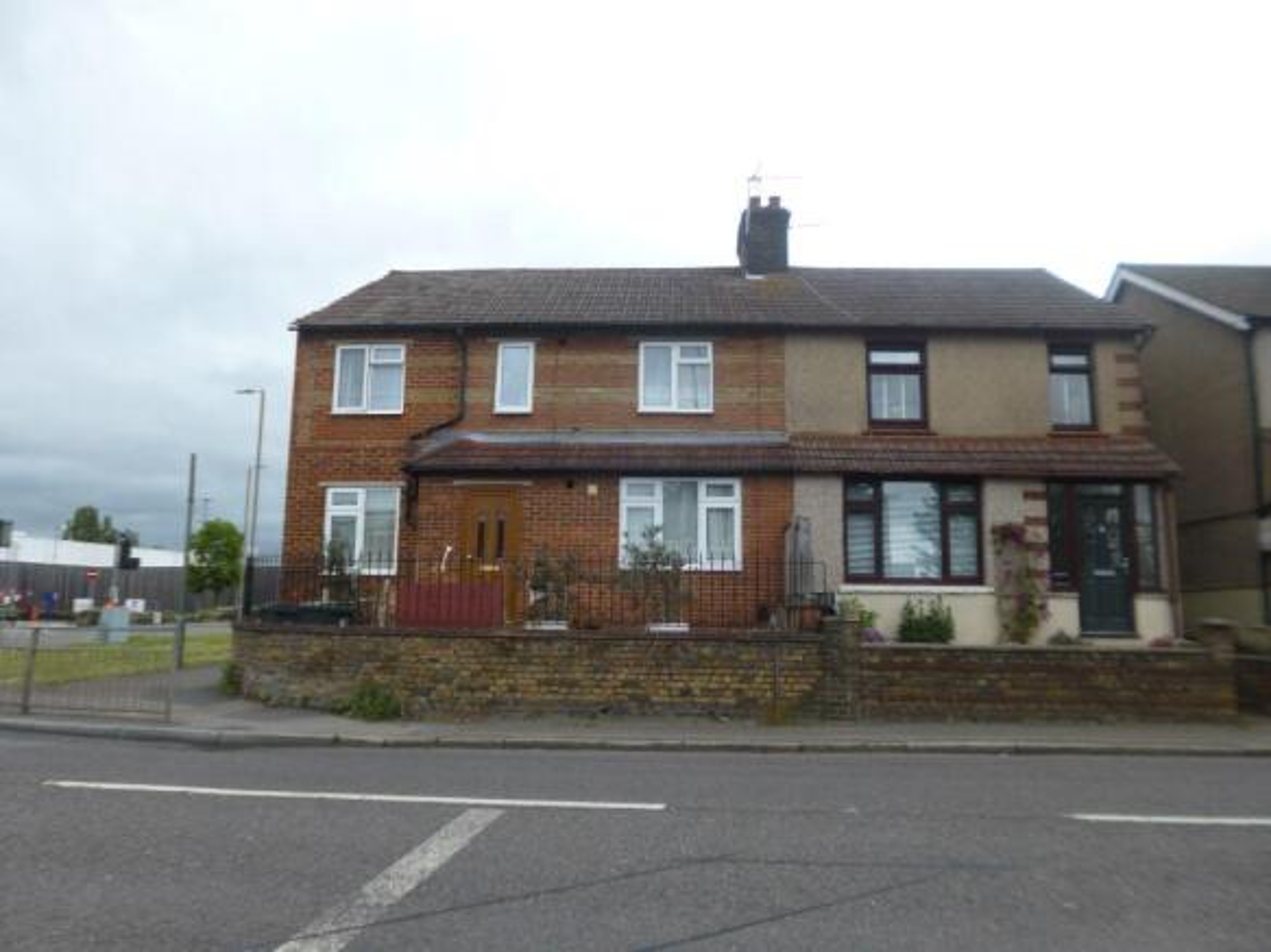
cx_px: 636
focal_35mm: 24
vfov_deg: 56.8
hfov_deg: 71.6
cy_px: 476
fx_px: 881
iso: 100
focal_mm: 4.3
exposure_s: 1/200
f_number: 2.8
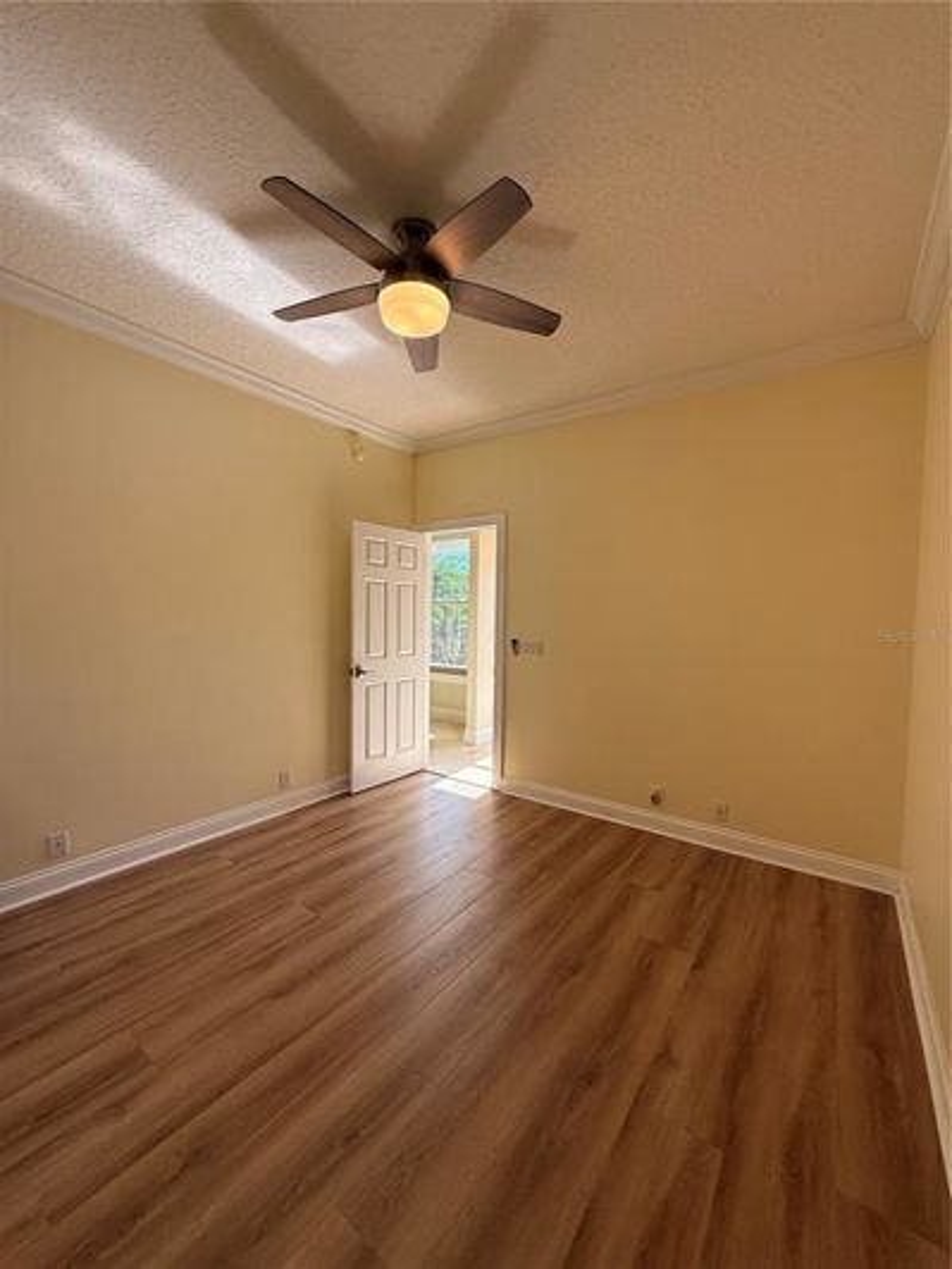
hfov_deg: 85.7
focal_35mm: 14
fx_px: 513
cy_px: 634
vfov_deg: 102.1
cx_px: 476
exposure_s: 1/146
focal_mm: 2.22
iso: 64
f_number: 2.2
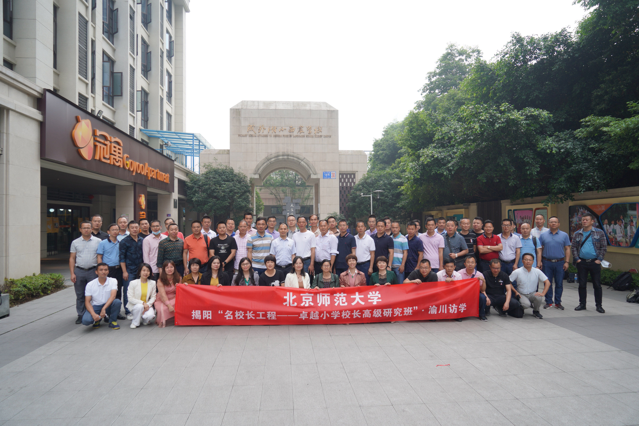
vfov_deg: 53.1
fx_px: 426
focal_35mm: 24
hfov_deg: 73.7
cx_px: 320
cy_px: 213
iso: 100
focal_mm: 24
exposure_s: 1/50
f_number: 4
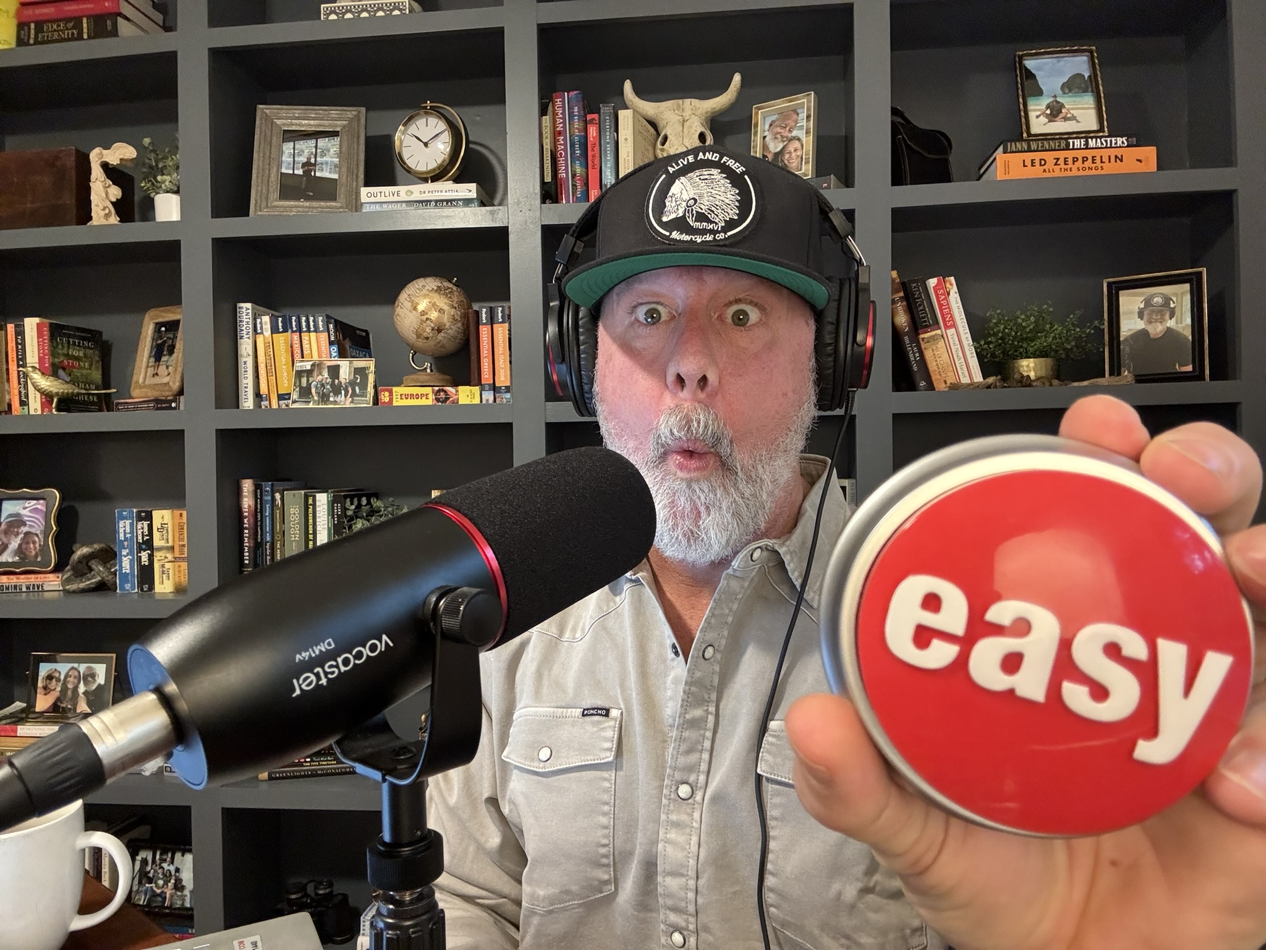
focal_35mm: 23
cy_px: 475
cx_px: 633
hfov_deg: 73.9
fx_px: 841
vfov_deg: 58.9
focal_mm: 2.69
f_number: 1.9
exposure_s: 1/30
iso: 400
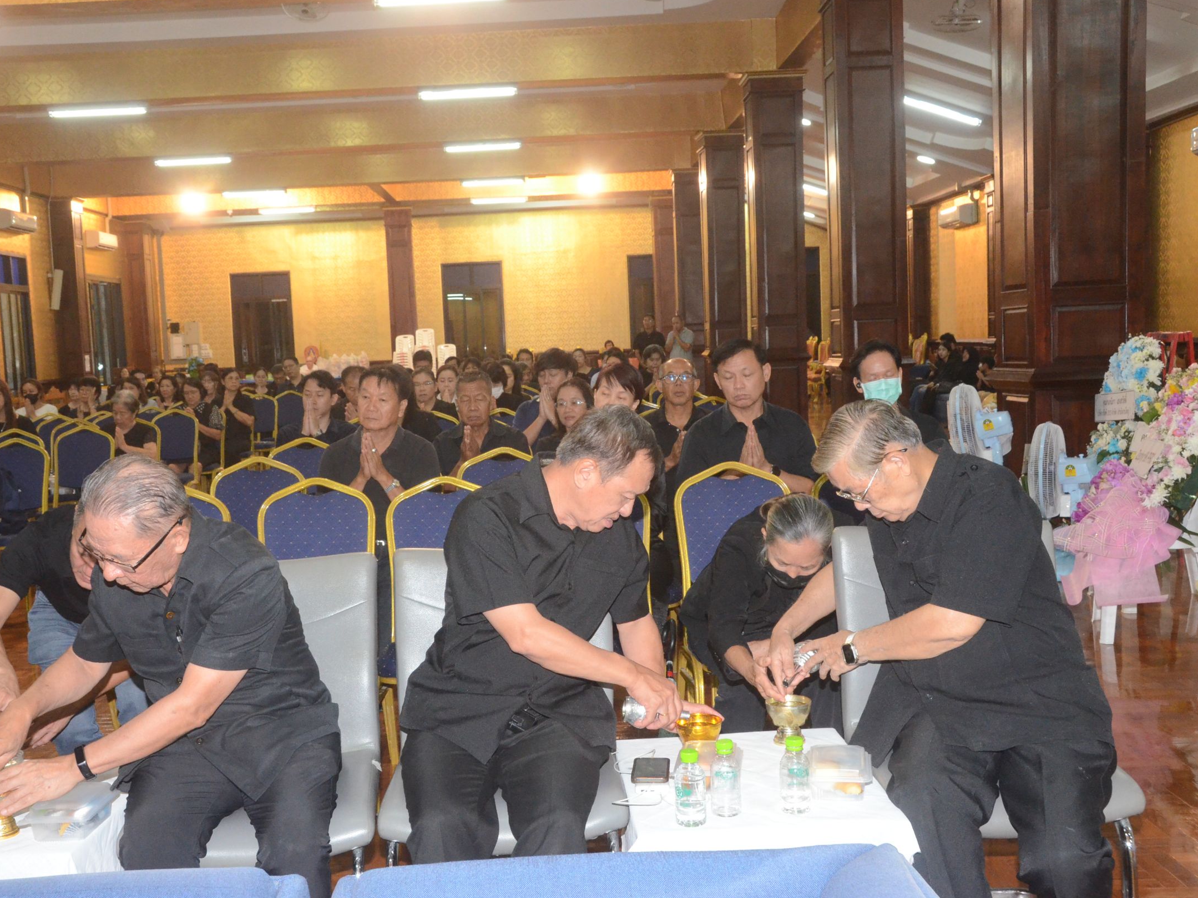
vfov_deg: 36.0
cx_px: 540
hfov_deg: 46.7
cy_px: 453
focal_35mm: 40
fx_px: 1384
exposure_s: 1/60
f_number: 10
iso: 3200
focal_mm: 24
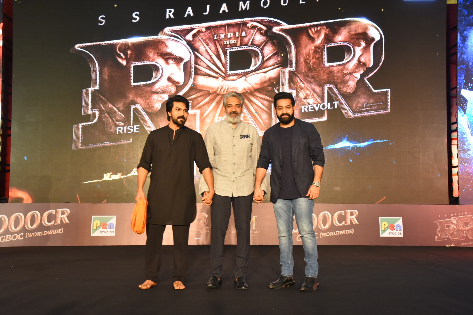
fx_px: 499
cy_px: 158
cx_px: 236
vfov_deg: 35.1
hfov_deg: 50.7
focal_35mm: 38
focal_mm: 38
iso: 2500
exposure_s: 1/50
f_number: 5.6
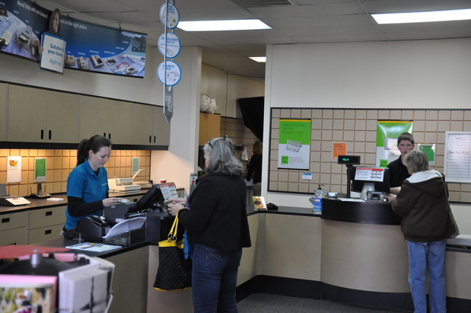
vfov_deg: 26.4
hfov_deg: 38.9
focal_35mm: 51
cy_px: 156
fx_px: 666
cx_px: 236
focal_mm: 34
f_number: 4.2
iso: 1600
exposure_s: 1/125
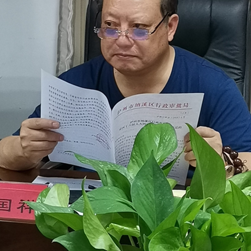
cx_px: 125
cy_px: 120
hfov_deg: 16.4
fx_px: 870
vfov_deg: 16.4
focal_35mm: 106
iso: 320
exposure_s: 1/50
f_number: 1.8
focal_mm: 5.5
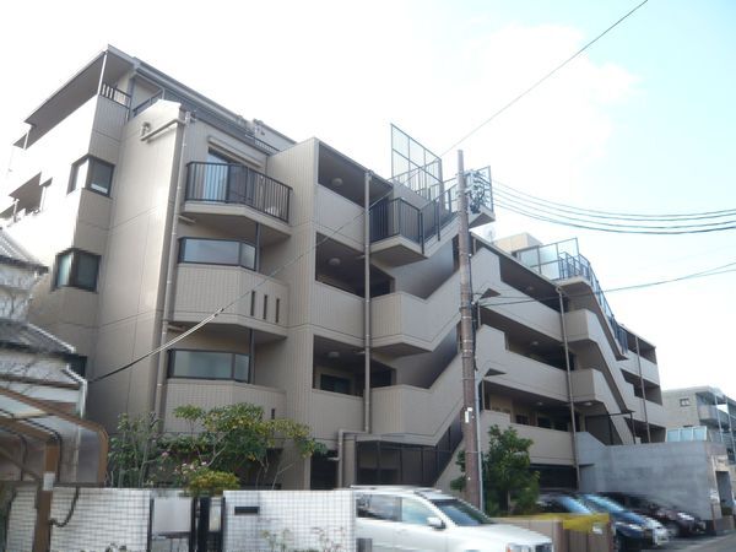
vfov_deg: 49.7
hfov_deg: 63.4
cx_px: 368
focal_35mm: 28
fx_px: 595
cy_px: 276
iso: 100
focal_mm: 4.6
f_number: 2.8
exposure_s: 1/250
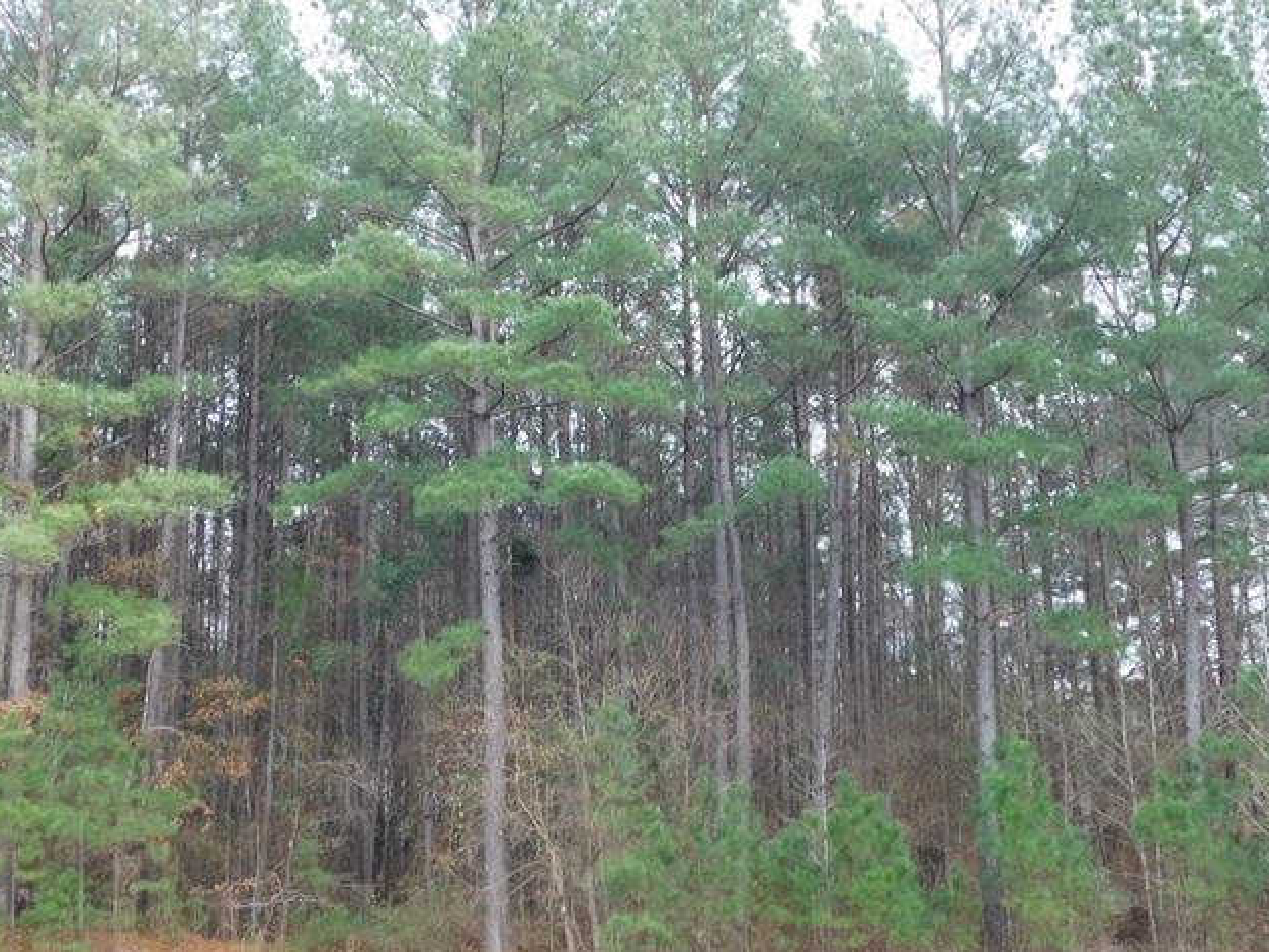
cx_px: 625
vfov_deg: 29.6
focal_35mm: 49
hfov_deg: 38.9
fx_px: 1796
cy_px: 405
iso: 125
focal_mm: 5.3
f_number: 3.2
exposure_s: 1/100
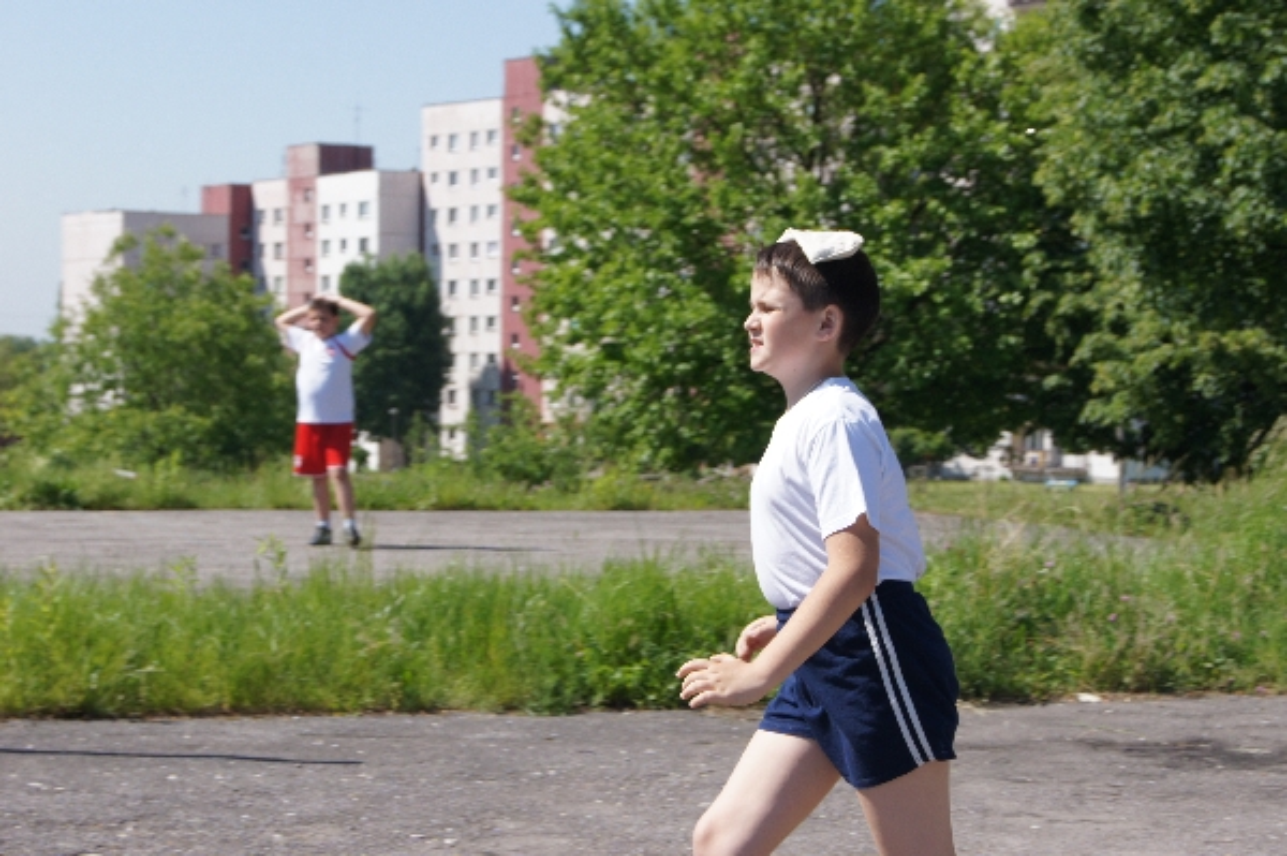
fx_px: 2947
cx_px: 644
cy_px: 428
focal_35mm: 82
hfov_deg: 24.6
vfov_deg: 16.5
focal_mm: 55
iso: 200
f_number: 9
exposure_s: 1/320
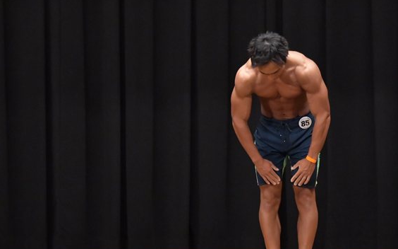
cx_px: 260
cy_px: 145
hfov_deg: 6.9
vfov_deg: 4.3
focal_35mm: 304
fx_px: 3296
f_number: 5.6
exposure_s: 1/400
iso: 6400
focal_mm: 145
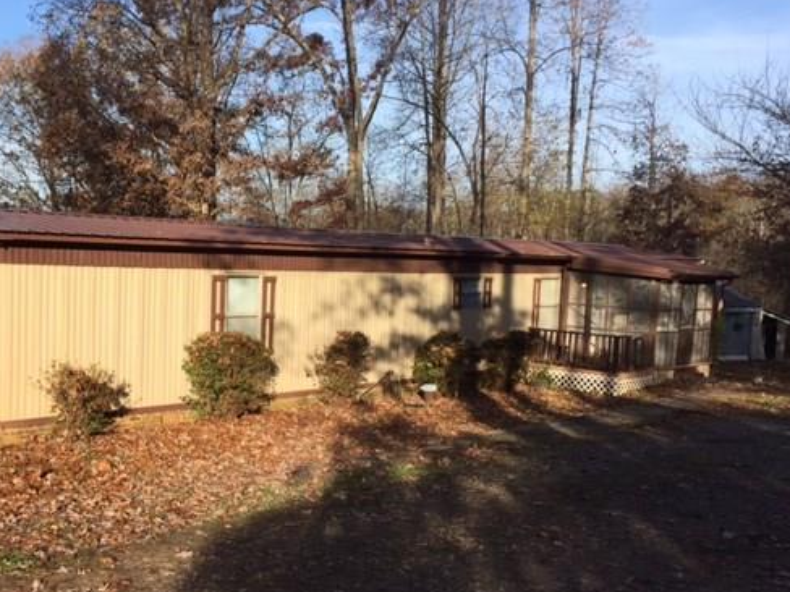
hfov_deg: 48.5
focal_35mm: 38
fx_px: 867
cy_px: 332
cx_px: 298
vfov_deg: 37.7
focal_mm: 4.15
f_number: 2.2
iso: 32
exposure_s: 1/1364
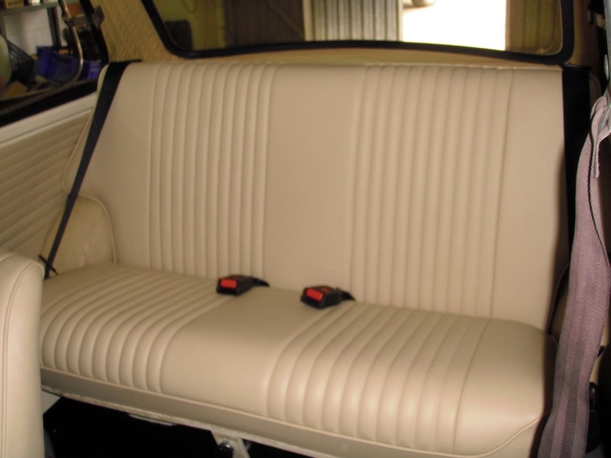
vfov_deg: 37.7
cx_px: 306
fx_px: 671
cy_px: 229
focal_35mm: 38
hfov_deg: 49.0
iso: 125
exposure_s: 1/30
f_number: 3.5
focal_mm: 6.7
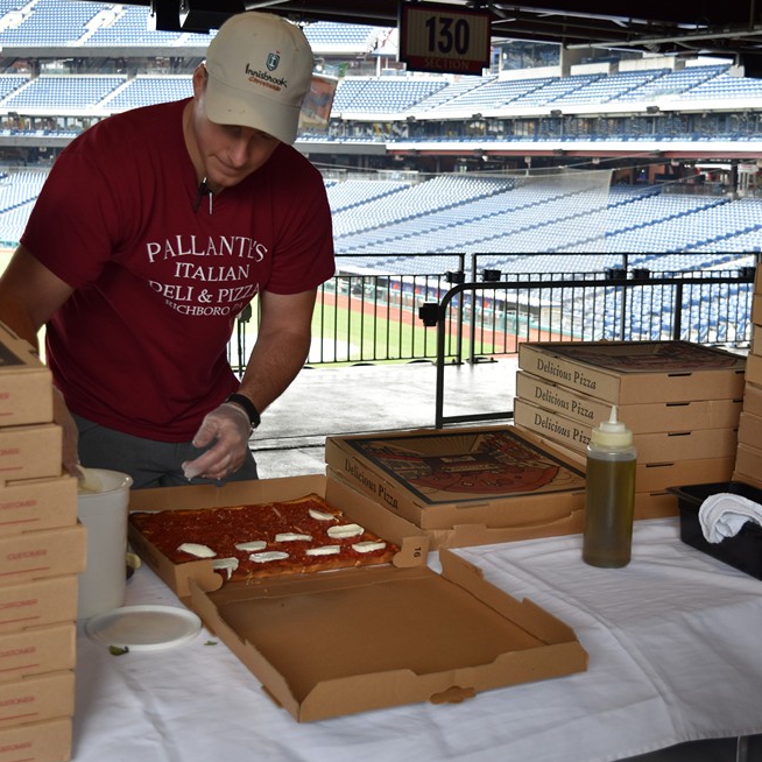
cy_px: 382
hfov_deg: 32.3
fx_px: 1311
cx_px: 464
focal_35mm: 53
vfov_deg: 32.4
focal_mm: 27
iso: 400
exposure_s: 1/100
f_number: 5
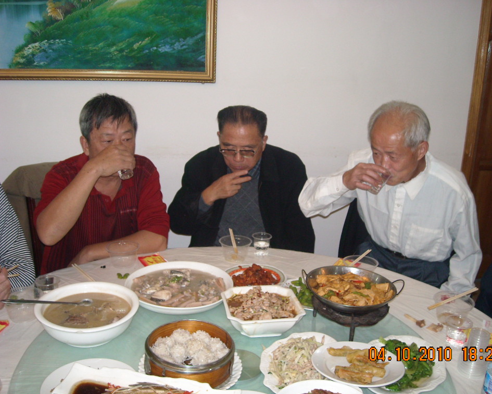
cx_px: 258
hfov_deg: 49.1
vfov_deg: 40.1
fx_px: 539
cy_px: 196
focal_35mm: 37
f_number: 2.8
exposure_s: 1/30
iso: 200
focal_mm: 5.7
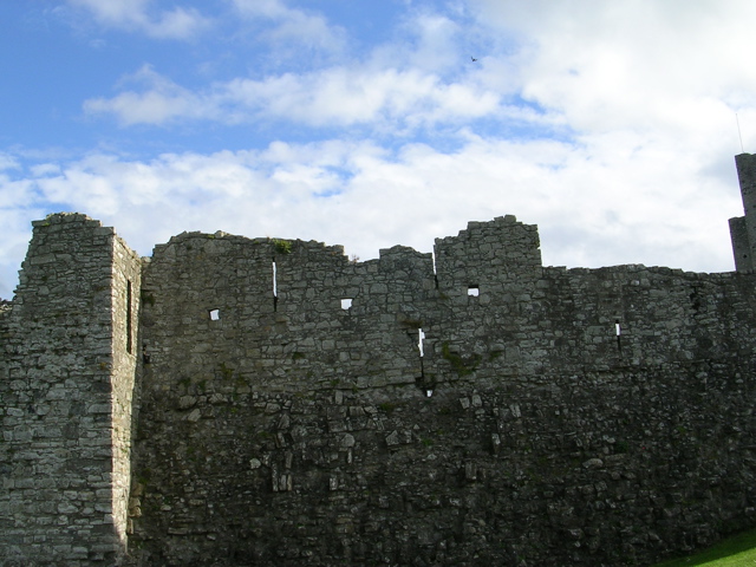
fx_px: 830
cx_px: 378
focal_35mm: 38
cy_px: 284
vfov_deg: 37.7
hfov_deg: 49.0
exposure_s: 1/241
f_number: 5.6
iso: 50
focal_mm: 5.8
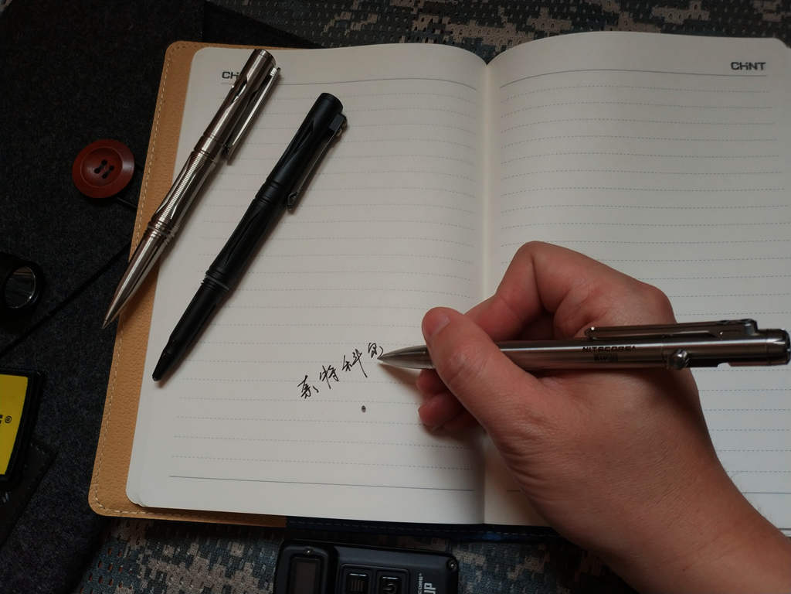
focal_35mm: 32
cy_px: 297
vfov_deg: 44.2
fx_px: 731
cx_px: 396
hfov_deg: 56.8
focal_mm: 4.5
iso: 200
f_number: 2
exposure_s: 1/25
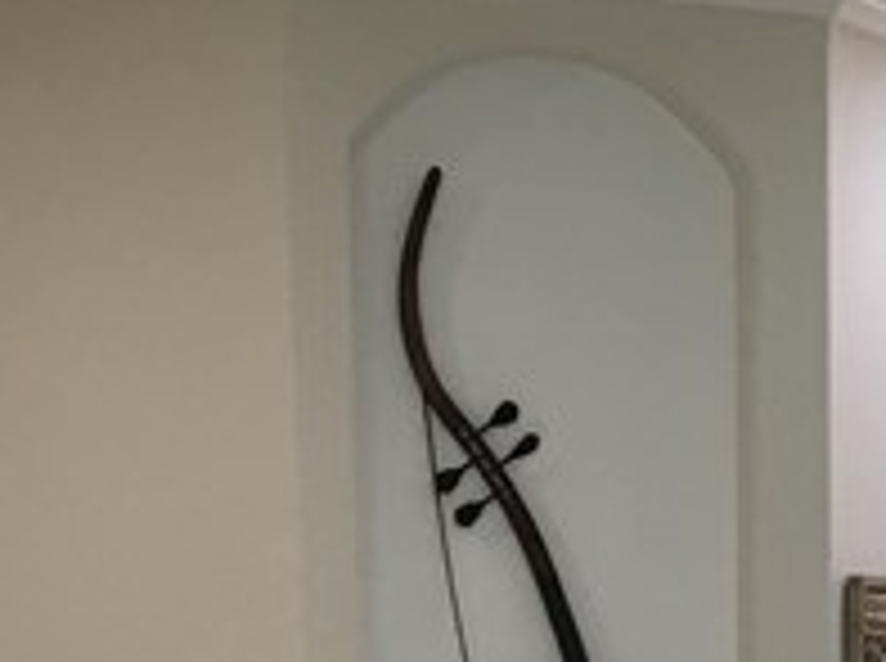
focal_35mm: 151
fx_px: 3858
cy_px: 1342
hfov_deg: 12.7
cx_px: 1111
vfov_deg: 9.2
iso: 50
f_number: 2.2
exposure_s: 1/30
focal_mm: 4.15
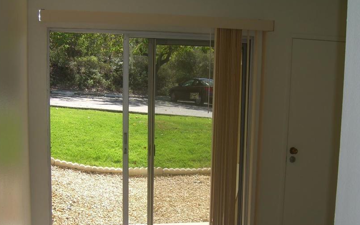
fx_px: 500
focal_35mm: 51
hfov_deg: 39.6
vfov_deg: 25.1
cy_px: 167
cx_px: 172
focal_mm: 7.9
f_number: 4
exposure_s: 1/250
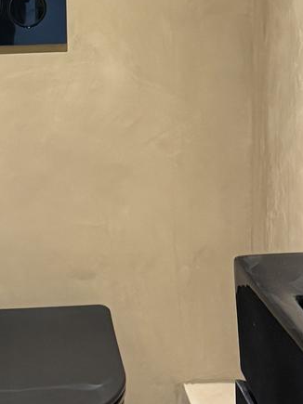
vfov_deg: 18.3
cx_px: 14
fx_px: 1238
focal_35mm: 106
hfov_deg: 13.8
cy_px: 64
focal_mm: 6.76
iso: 500
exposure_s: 1/50
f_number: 1.78
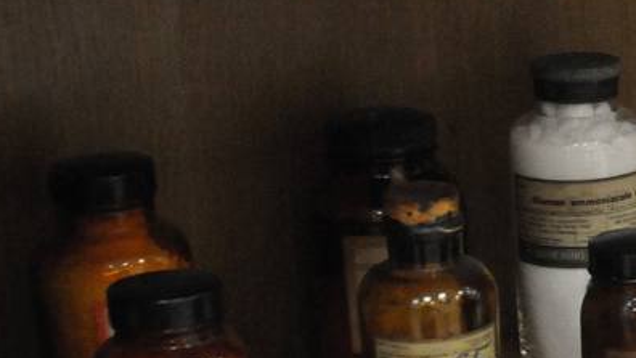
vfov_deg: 9.4
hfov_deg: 15.3
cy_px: 214
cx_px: 966
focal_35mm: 129
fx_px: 2176
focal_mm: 24
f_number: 4
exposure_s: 1/125
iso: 2500
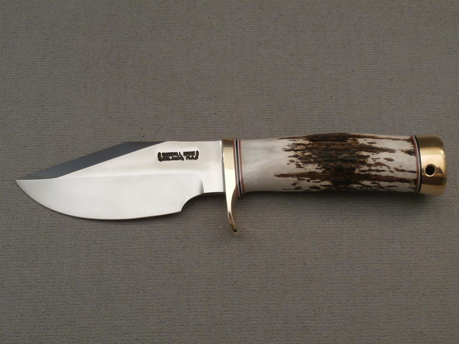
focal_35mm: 45
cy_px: 172
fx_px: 597
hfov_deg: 42.1
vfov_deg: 32.2
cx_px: 230
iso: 400
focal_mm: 8.02
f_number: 3.8
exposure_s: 1/25
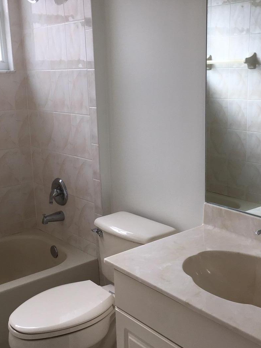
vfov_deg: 42.1
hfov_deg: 32.1
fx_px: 452
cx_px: 148
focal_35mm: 45
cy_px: 164
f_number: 2.2
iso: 50
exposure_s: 1/120
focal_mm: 4.15
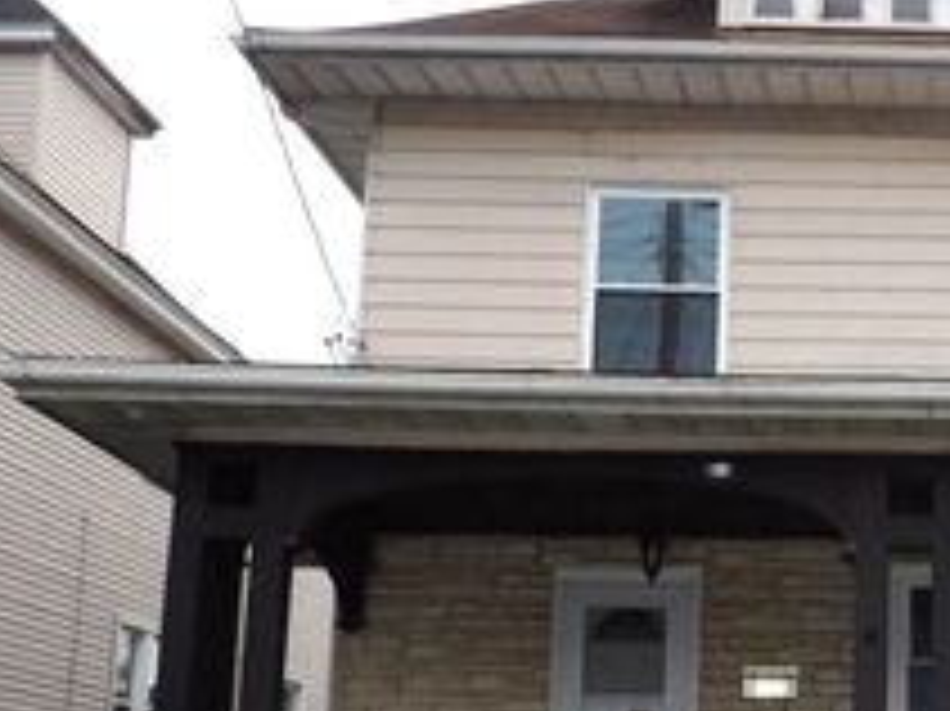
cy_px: 578
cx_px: 1009
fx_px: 1563
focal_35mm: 57
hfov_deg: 30.7
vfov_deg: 25.2
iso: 200
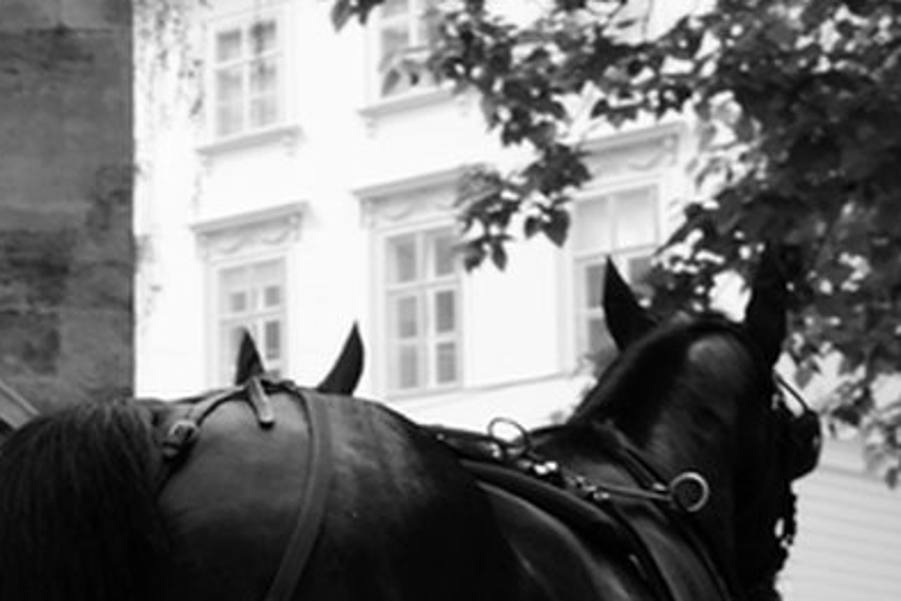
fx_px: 2678
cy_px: 637
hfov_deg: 16.5
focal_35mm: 107
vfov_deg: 12.6
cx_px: -624
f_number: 5
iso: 400
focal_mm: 28
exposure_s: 1/400
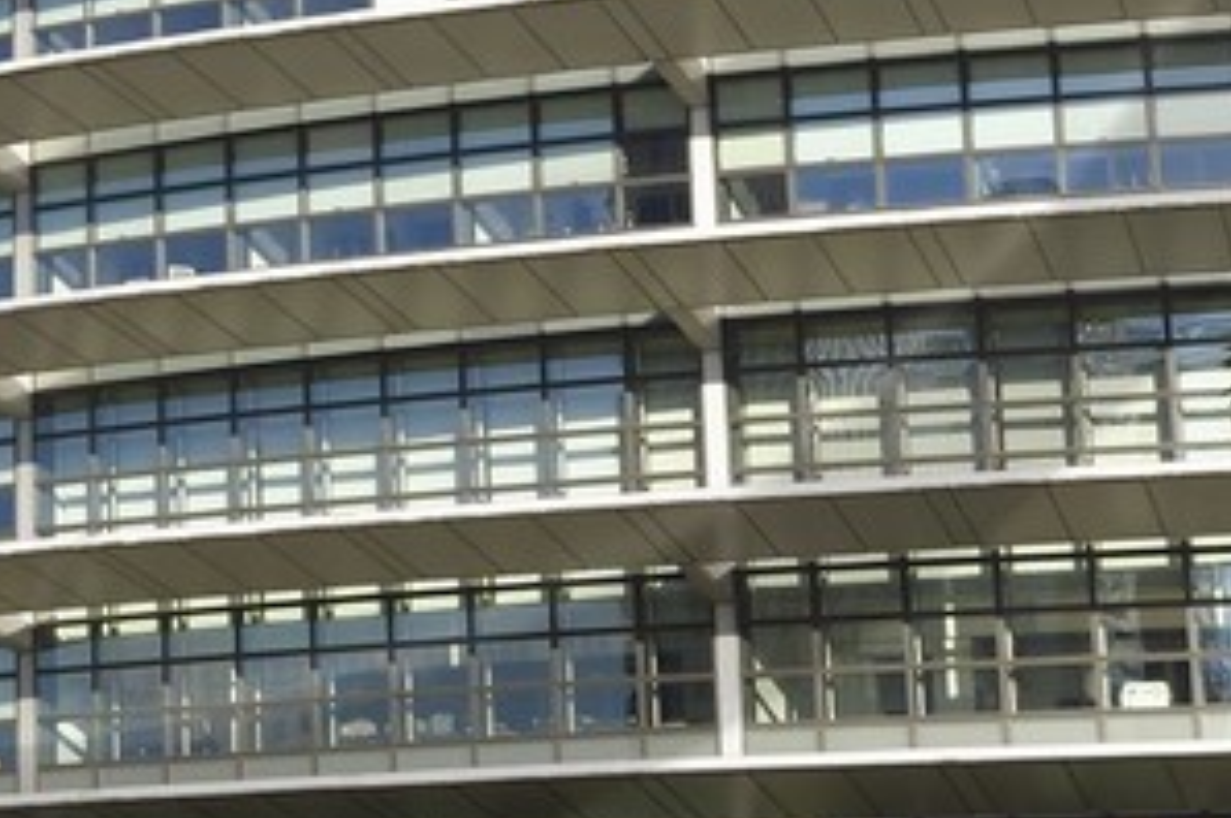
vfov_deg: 8.1
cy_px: -760
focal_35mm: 161
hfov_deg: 12.5
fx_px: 5499
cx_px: -149
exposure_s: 1/250
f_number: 11
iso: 200
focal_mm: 30
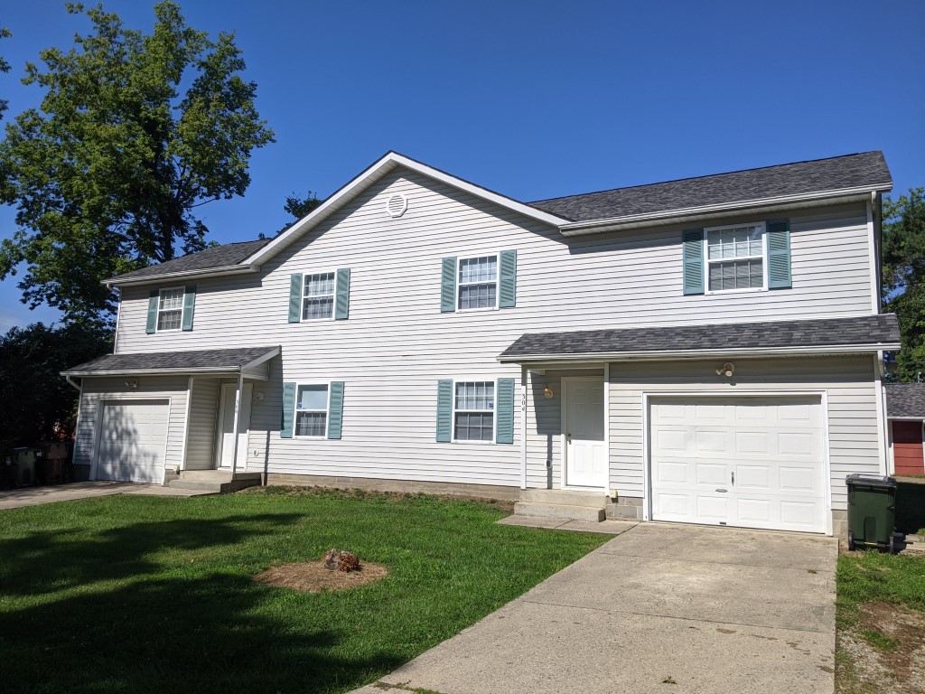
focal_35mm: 27
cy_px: 347
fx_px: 721
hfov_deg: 65.3
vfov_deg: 51.4
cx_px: 462
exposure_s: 1/5882
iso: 79
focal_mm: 4.44
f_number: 1.8
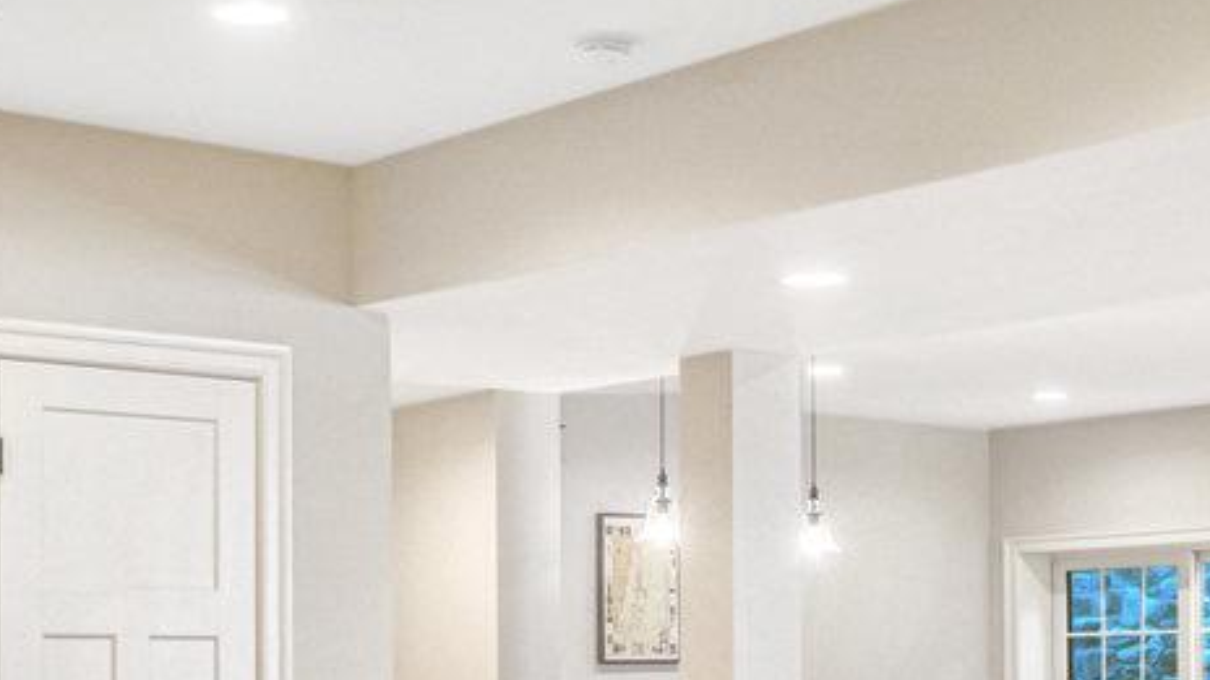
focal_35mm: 74
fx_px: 2374
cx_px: 482
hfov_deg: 28.5
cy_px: 735
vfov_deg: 15.9
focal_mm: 16
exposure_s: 1/10
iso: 1250
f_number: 7.1
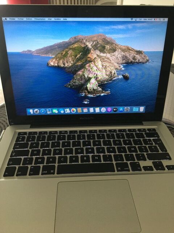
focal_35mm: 29
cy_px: 116
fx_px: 194
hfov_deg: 48.2
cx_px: 87
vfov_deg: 61.7
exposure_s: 1/25
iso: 200
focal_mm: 4.15
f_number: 2.2
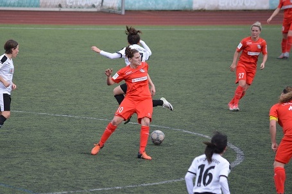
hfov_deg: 6.5
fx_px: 2554
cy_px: 97
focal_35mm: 315
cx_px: 146
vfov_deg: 4.4
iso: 640
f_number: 5.3
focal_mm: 210
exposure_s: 1/1000
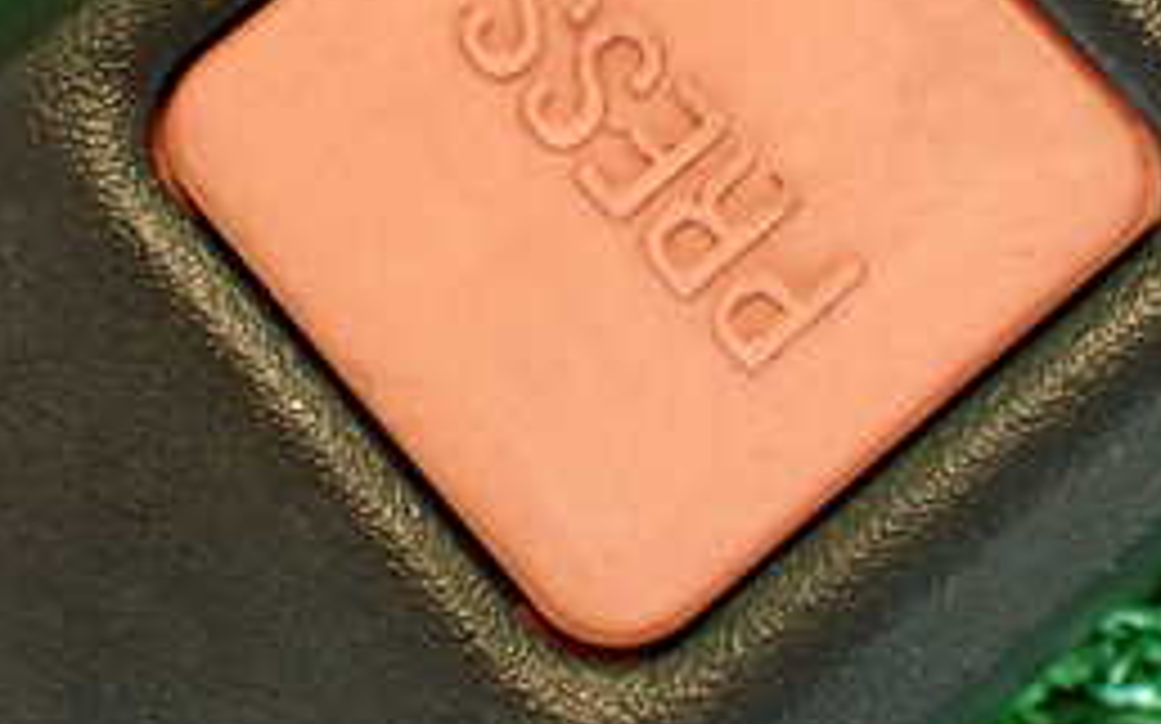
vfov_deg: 16.5
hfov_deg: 26.2
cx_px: 549
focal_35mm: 79
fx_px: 2499
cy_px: 400
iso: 250
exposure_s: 1/30
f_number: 2.4
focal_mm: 5.79
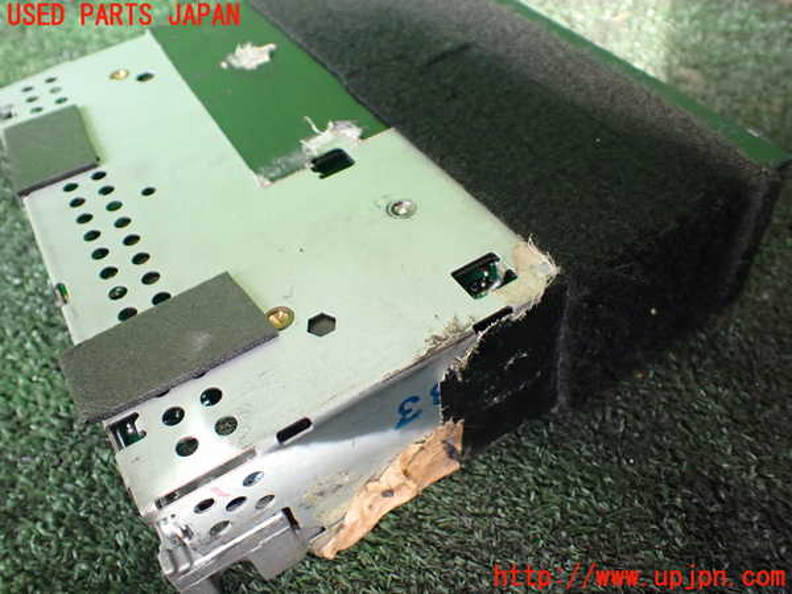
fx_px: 686
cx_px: 396
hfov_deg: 60.0
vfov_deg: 46.8
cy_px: 297
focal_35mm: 30
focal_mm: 5.4
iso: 400
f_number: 2.3
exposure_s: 1/125
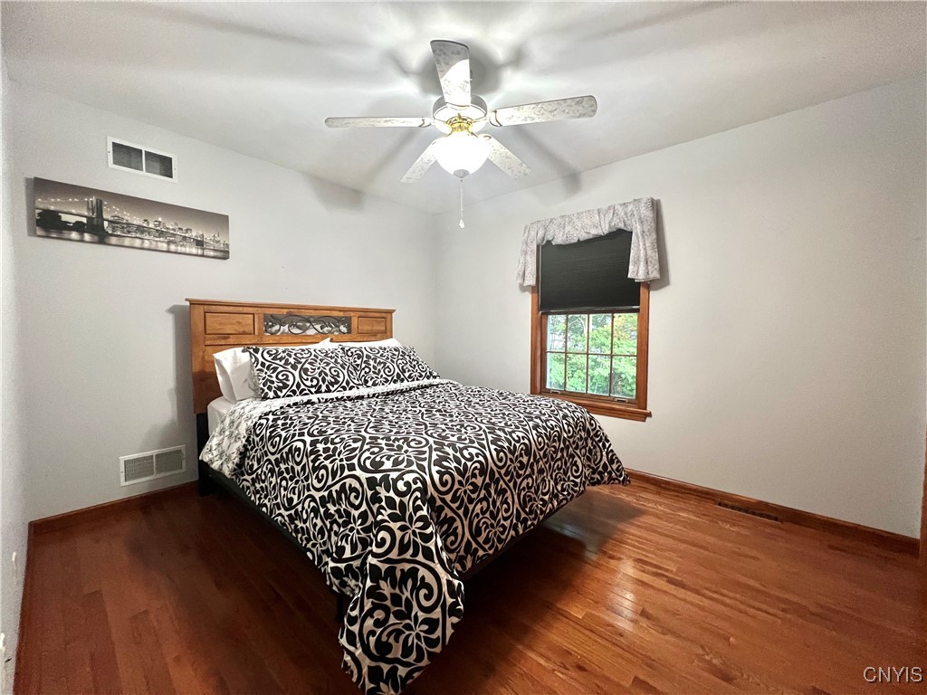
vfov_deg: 89.9
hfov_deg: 106.2
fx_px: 348
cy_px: 348
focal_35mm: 13
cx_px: 464
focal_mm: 1.57
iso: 640
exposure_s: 1/60
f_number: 1.8
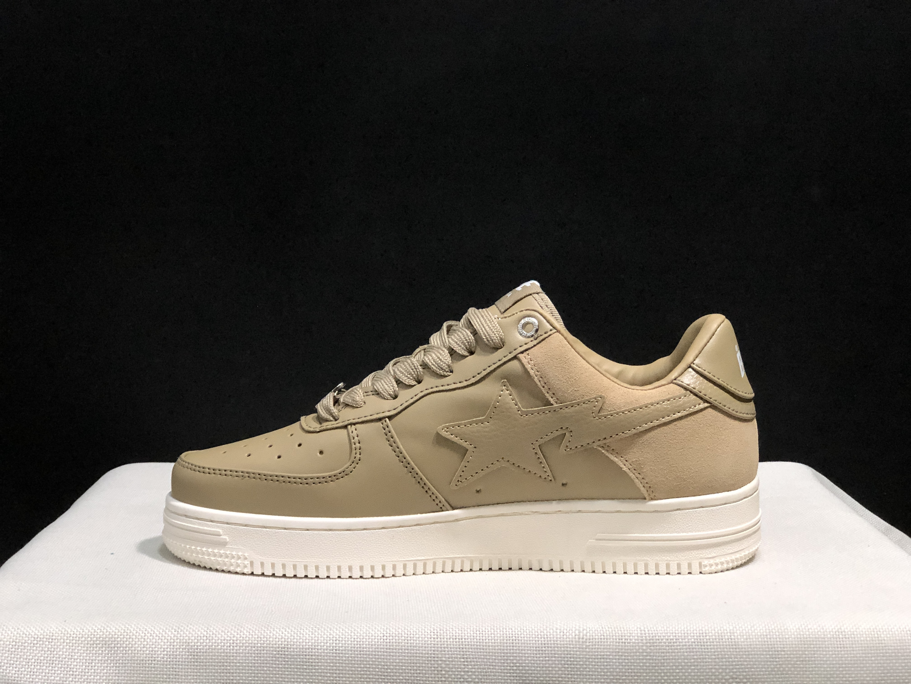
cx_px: 456
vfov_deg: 25.7
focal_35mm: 57
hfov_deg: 33.8
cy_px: 342
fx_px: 1500
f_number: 2.8
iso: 80
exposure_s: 1/30
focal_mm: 6.6
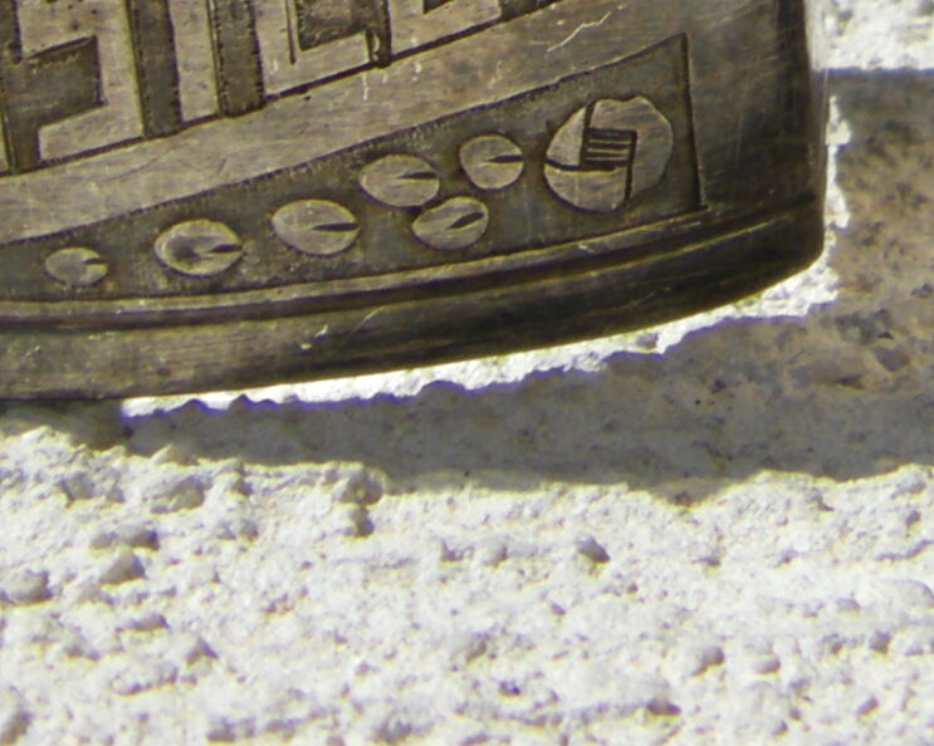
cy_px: -613
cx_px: 885
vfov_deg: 9.0
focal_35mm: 163
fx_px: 4505
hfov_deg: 11.7
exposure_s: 1/320
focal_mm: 6.3
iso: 64
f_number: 7
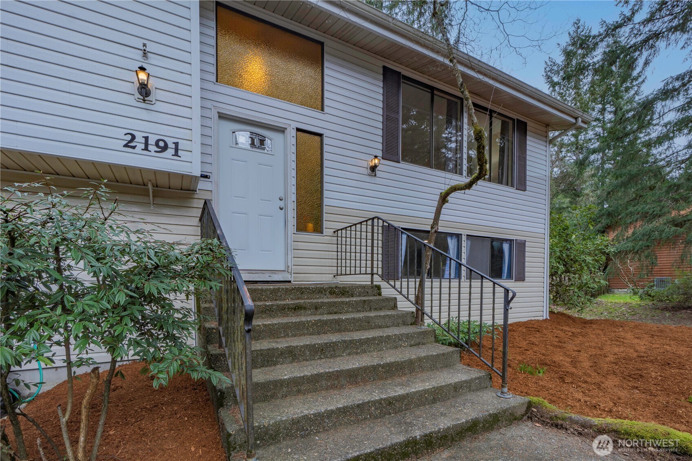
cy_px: 230
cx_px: 346
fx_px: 288
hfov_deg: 100.4
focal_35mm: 15
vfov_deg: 77.3
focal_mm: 10
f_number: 9
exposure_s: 1/60
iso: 100
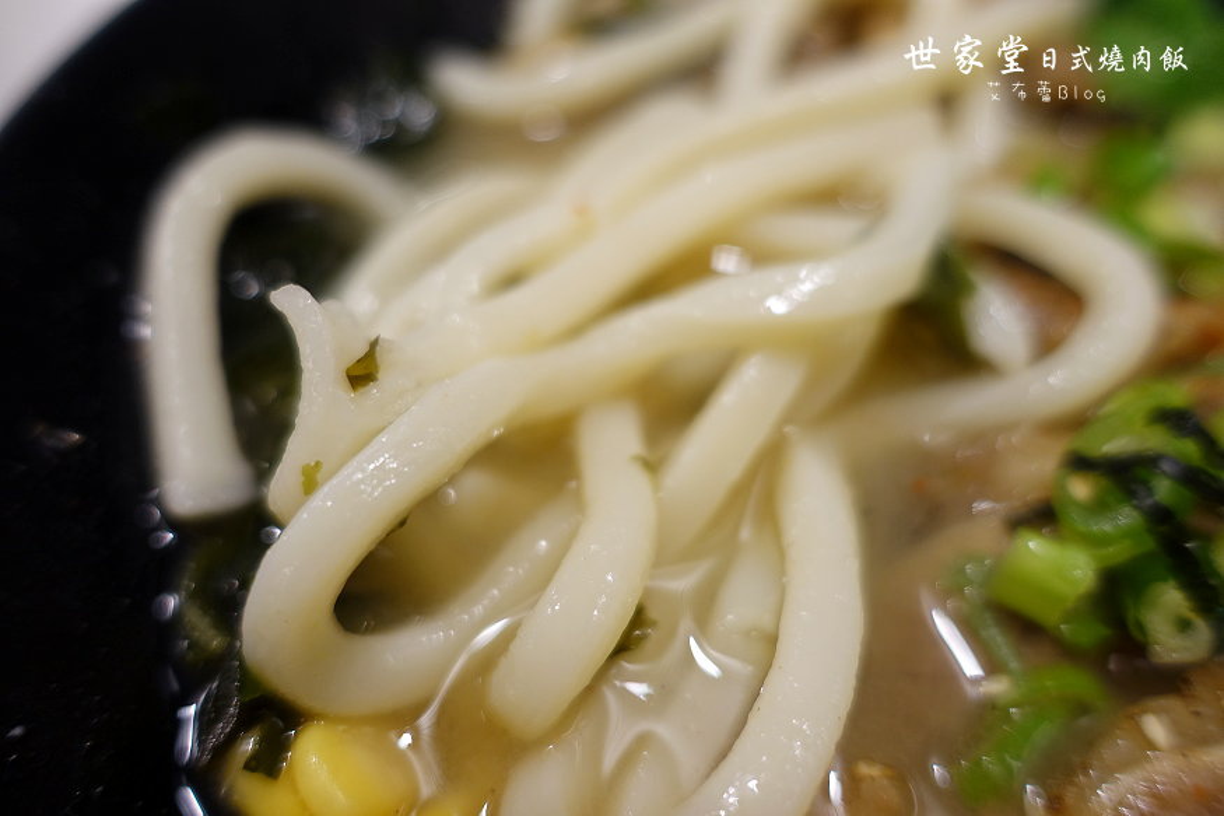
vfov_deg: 53.1
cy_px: 408
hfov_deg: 73.8
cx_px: 612
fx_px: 816
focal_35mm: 24
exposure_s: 1/40
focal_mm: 8.8
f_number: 1.8
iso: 125
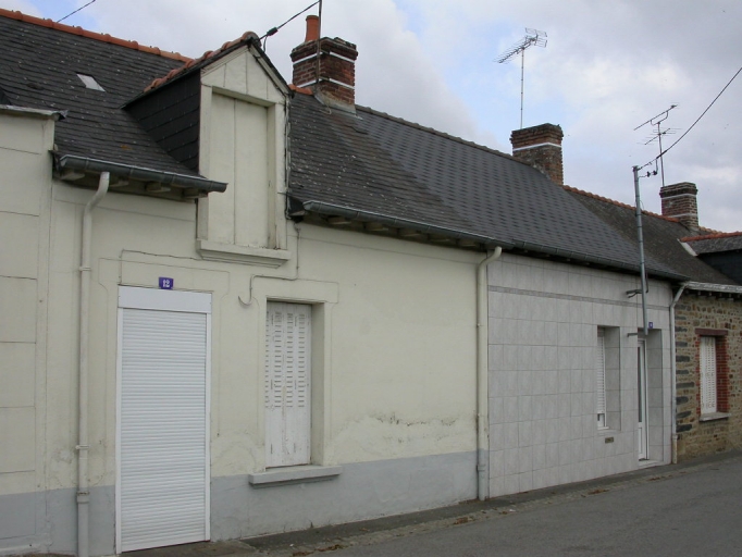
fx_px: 815
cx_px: 371
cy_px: 278
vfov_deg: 37.7
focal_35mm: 38
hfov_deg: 49.0
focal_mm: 7.85
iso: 100
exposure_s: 1/283
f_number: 6.7
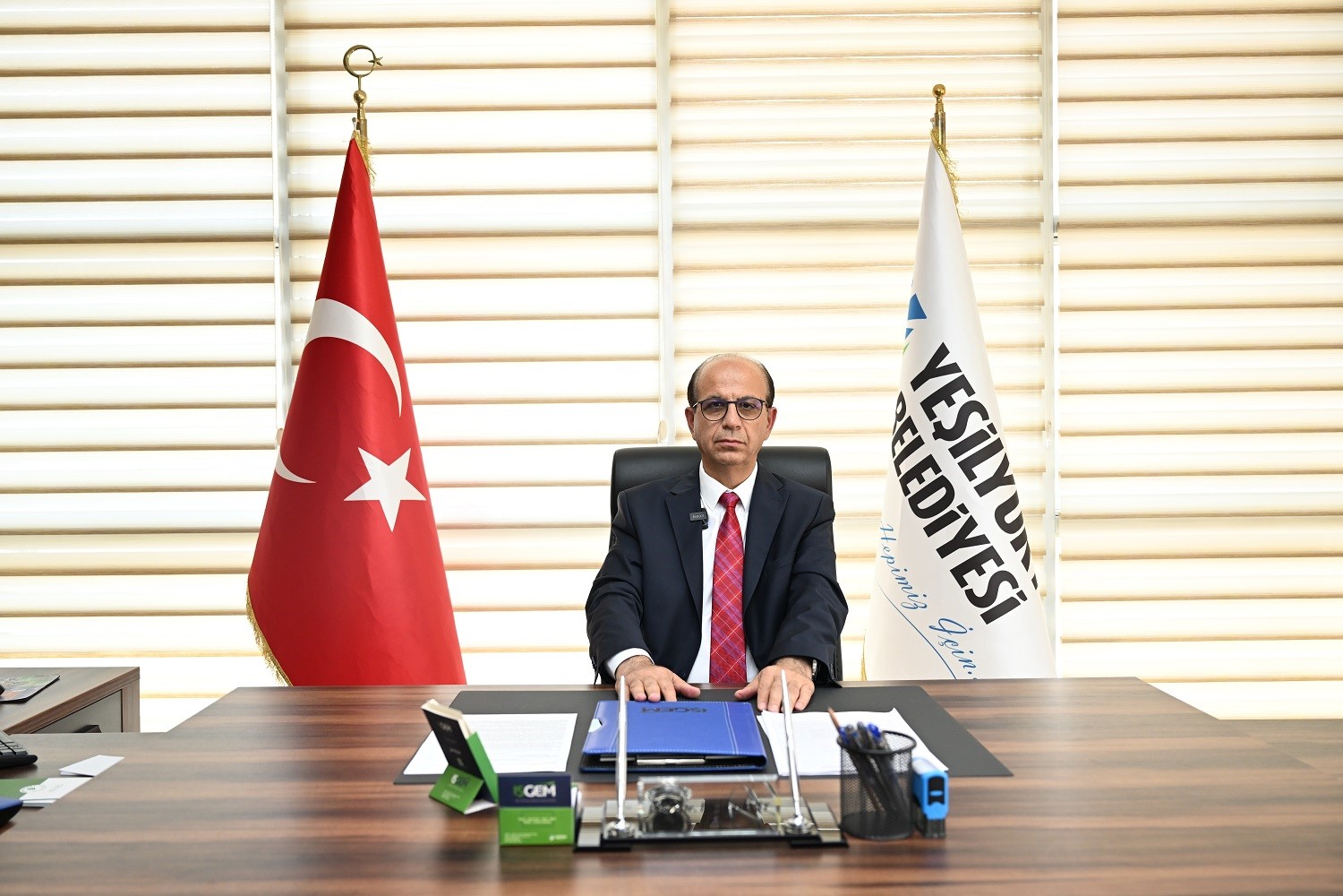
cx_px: 672
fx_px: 1100
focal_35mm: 30
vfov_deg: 44.3
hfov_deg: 62.8
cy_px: 448
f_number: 3.2
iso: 800
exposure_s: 1/200
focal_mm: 29.5
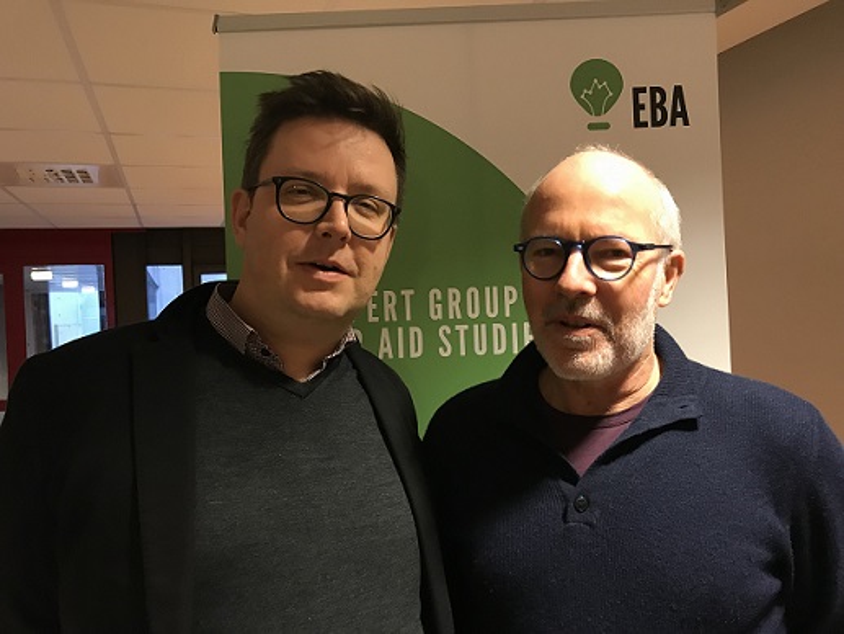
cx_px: 422
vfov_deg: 49.8
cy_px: 317
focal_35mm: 28
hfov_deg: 63.4
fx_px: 683
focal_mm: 3.99
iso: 80
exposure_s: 1/17
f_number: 1.8
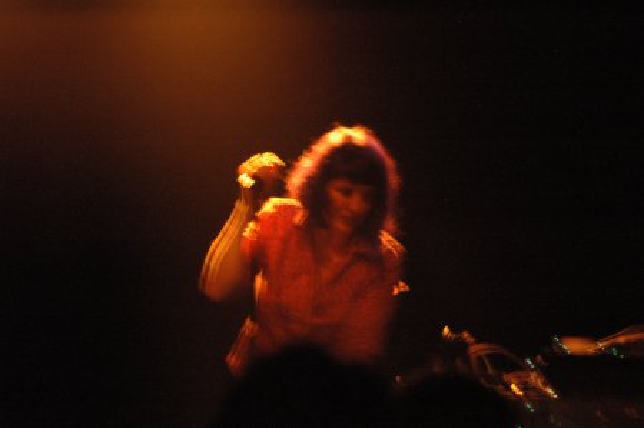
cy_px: 214
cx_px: 322
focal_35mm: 232
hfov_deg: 8.9
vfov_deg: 5.9
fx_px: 4155
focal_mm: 155
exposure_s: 1/1.3
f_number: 4.8
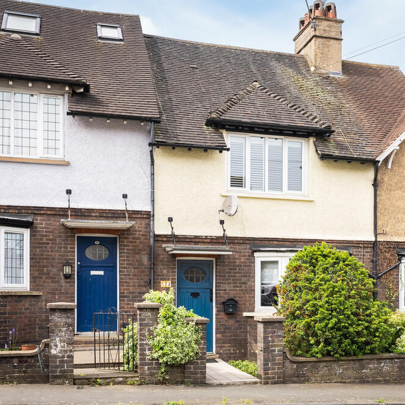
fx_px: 569
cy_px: 202
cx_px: 269
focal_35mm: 43
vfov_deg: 39.2
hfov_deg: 38.7
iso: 2000
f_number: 7.1
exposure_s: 1/2000
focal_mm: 33
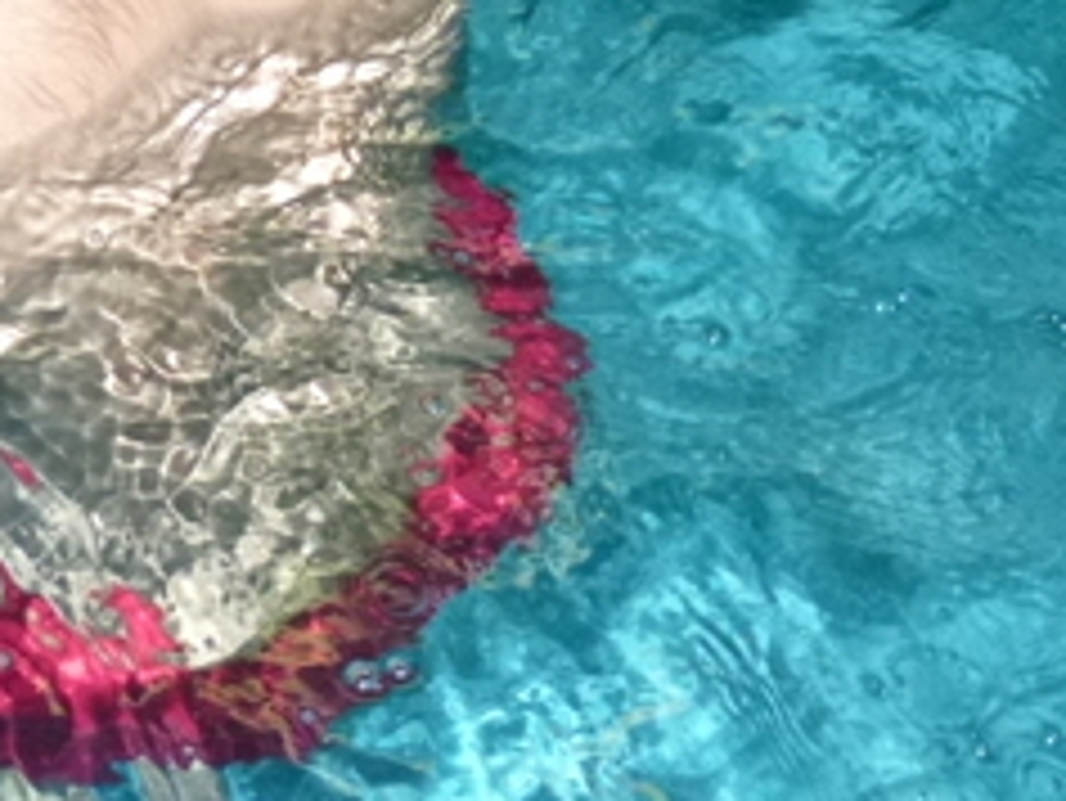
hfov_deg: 19.5
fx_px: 3019
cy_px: -194
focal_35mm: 98
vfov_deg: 14.6
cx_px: 31
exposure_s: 1/125
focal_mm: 5.2
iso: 400
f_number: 3.3
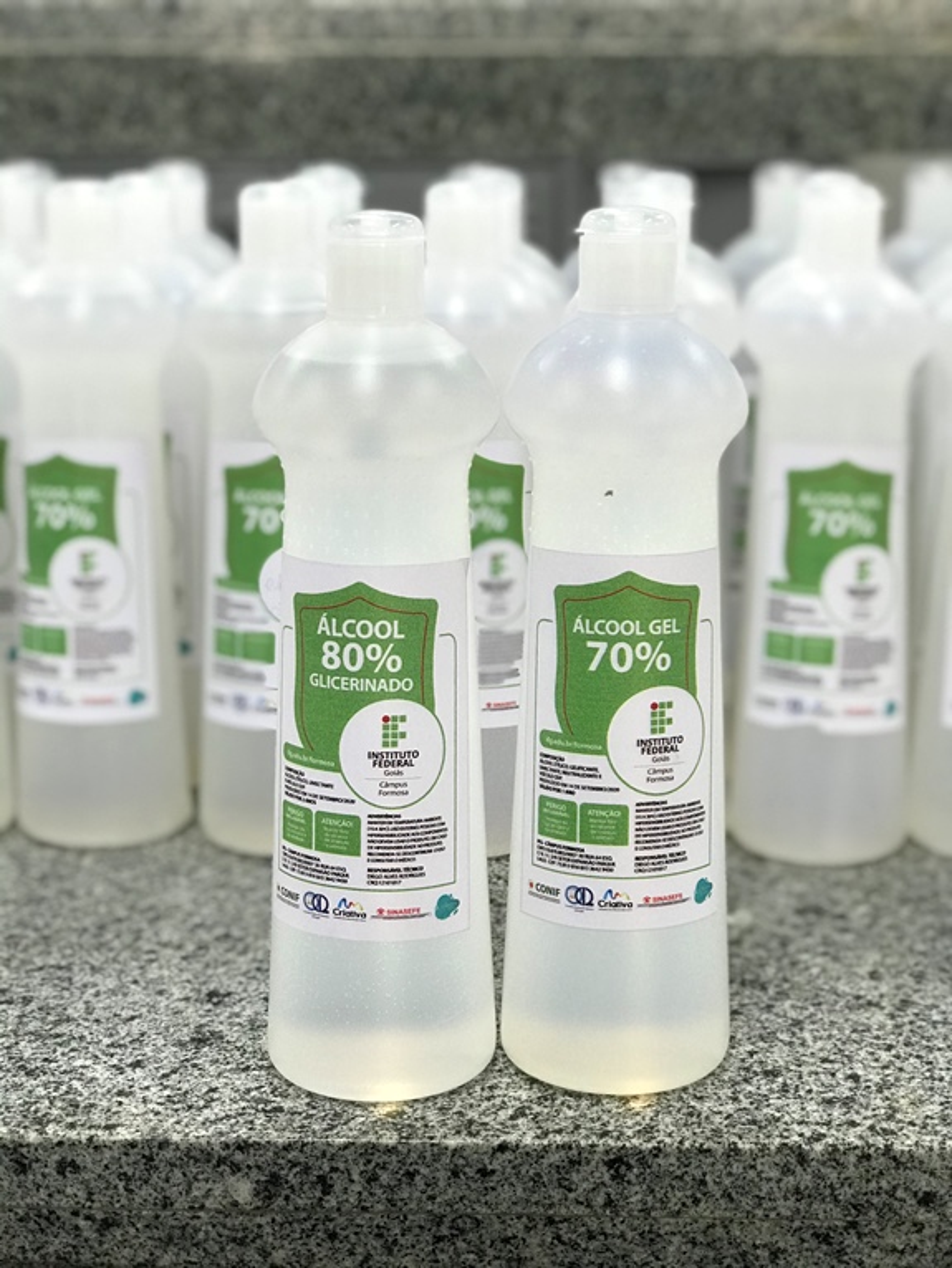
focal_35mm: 57
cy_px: 634
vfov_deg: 33.8
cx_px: 476
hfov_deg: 25.7
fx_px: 2089
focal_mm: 6.6
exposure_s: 1/60
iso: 80
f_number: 2.8
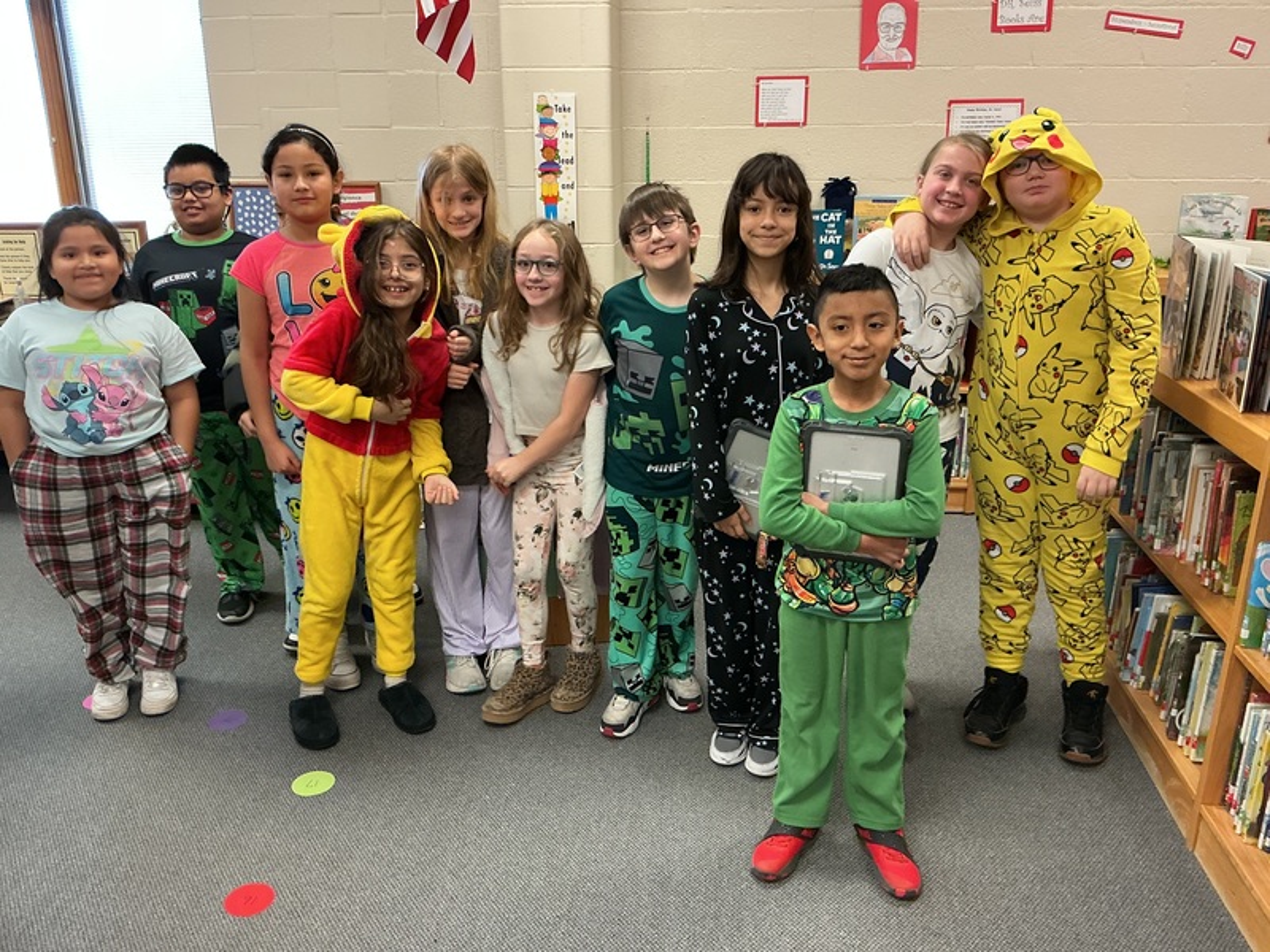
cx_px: 635
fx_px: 1064
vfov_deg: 48.2
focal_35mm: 29
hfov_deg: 61.7
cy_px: 476
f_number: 1.8
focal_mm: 3
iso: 125
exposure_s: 1/60
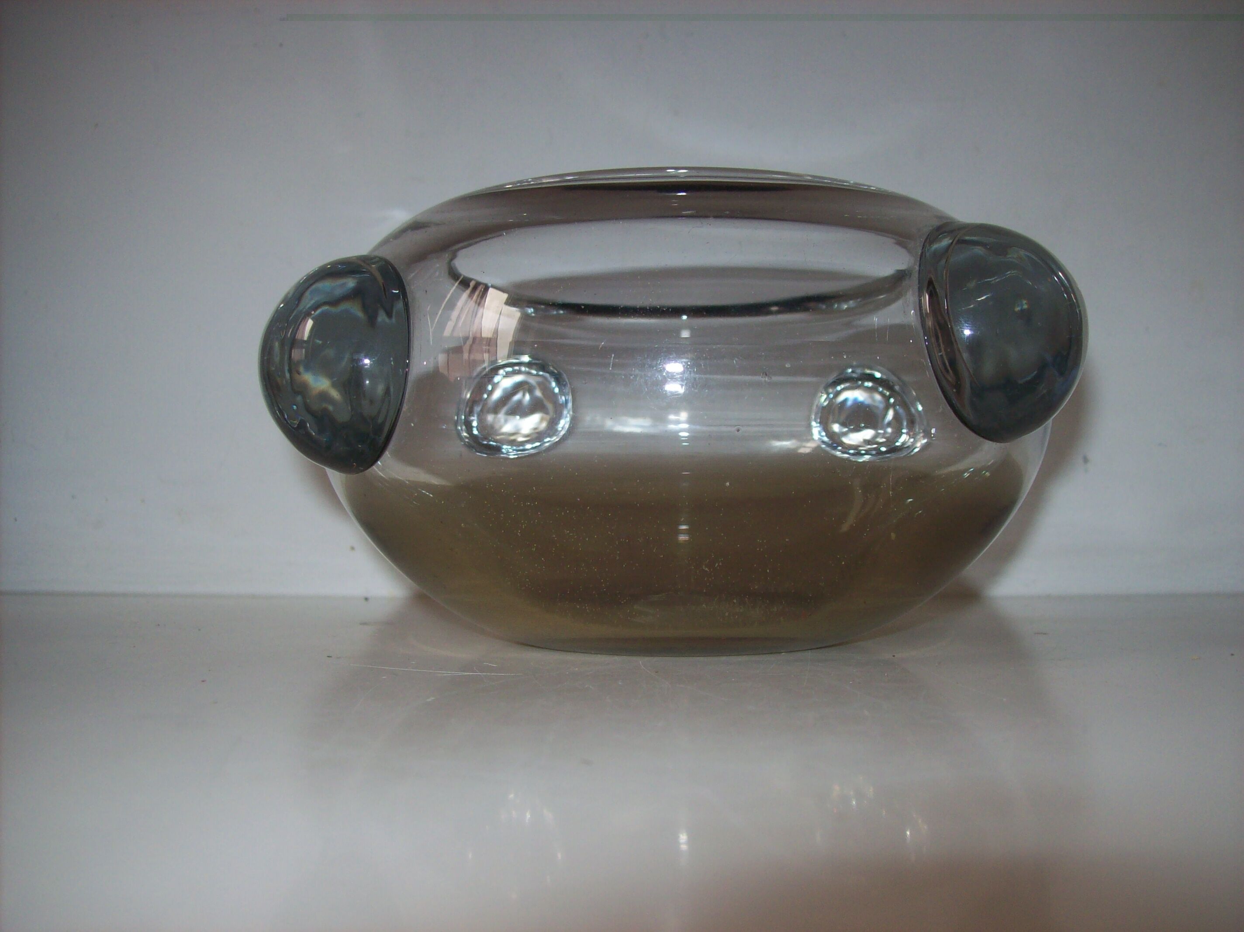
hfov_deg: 51.4
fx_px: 1293
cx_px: 622
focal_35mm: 36
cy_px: 466
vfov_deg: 39.6
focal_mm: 6
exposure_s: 1/64
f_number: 2.7
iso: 80
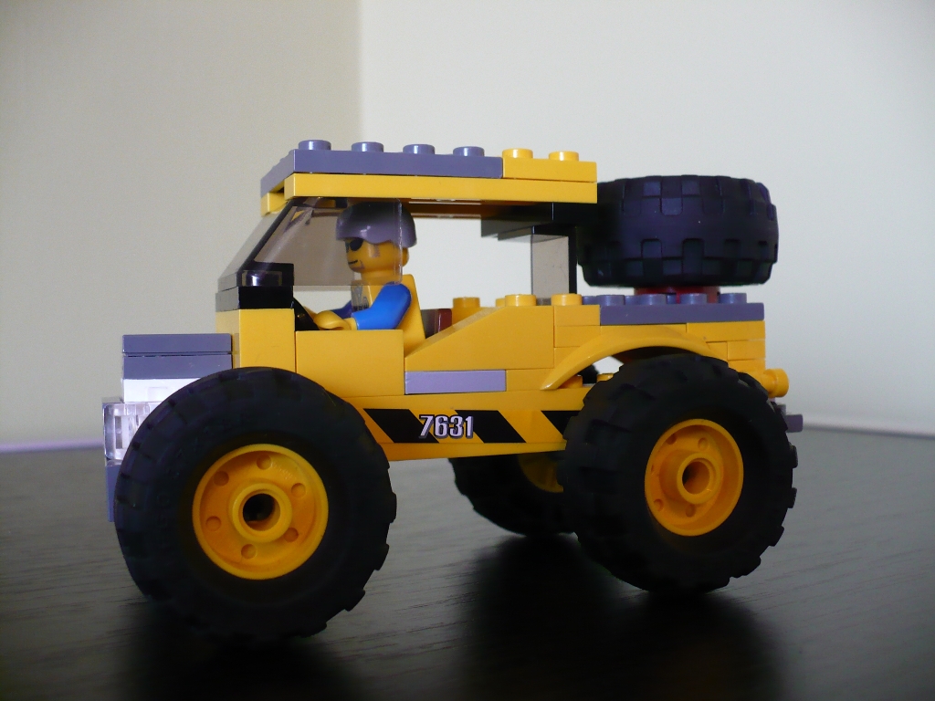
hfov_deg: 50.1
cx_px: 468
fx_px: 999
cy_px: 350
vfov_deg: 38.7
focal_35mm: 37
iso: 200
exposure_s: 1/25
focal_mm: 6.1
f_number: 2.8
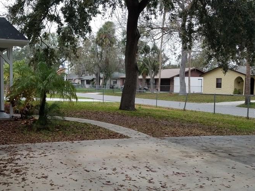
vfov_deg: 35.8
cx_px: 82
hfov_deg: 46.0
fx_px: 295
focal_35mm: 40
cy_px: 113
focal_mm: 4.25
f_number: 1.7
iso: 64
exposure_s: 1/120
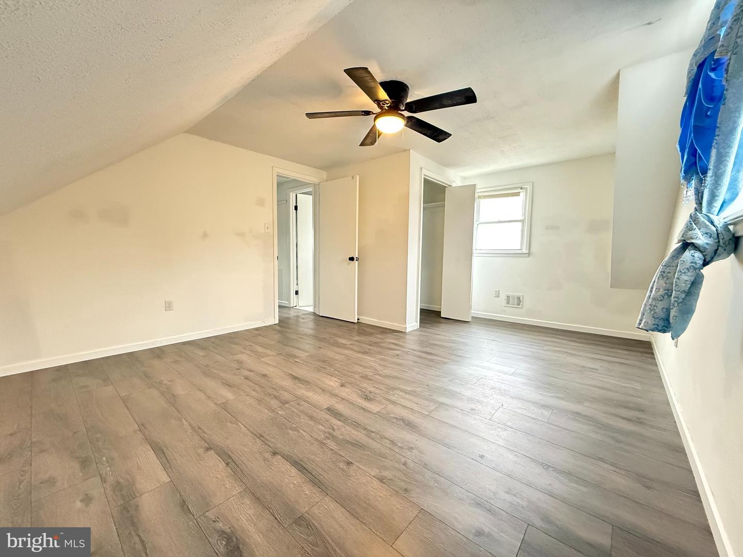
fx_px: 300
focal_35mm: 14
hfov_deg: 102.1
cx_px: 372
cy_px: 278
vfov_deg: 85.7
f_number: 2.2
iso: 1000
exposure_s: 1/40
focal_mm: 2.22
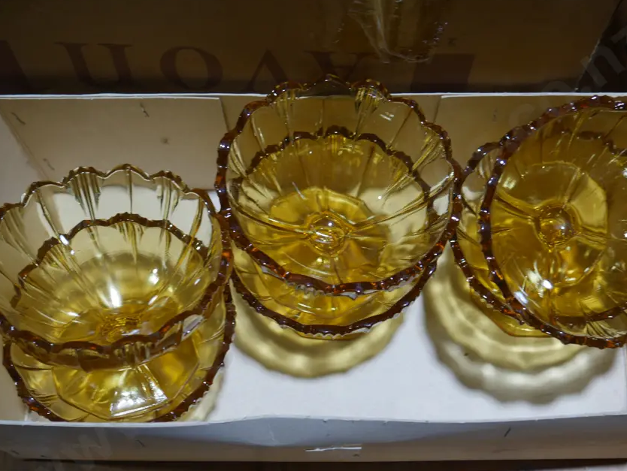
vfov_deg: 27.1
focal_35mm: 54
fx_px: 979
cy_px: 266
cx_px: 334
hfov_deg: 35.5
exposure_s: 1/60
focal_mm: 22
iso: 200
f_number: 4.7
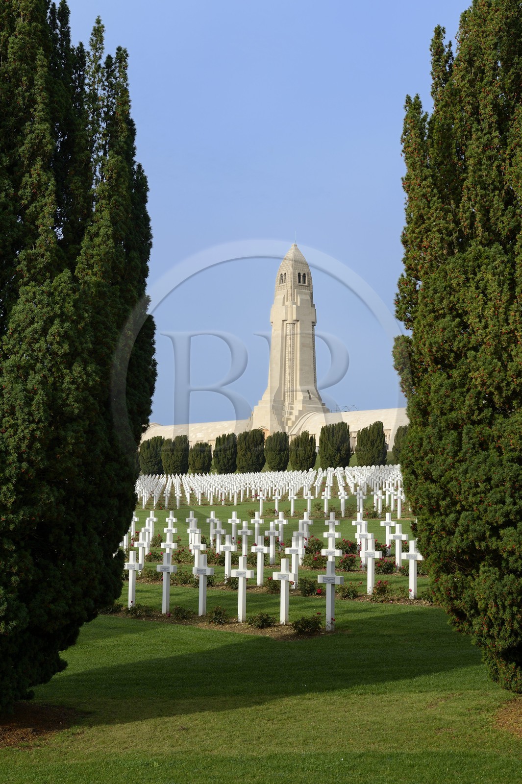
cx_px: 261
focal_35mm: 70
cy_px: 392
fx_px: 1524
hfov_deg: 19.4
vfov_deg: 28.9
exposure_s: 1/250
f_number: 11
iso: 200
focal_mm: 70
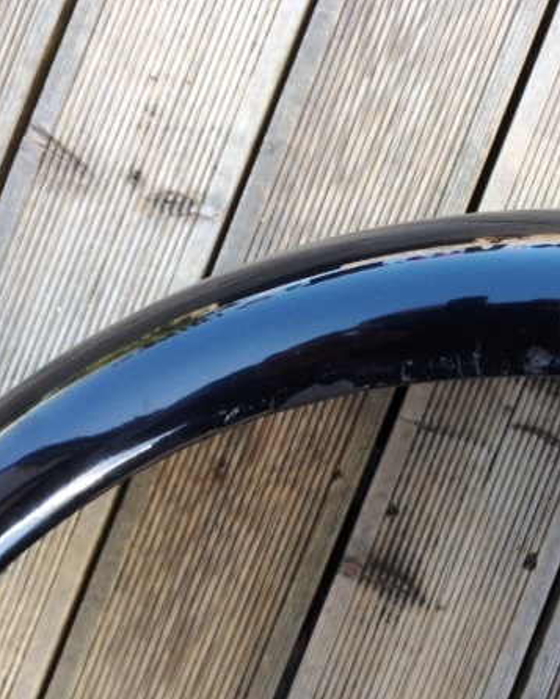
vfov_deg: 38.0
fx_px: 1015
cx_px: 413
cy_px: 362
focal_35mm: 49
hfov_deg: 30.4
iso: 50
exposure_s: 1/60
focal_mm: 4.28
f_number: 2.4
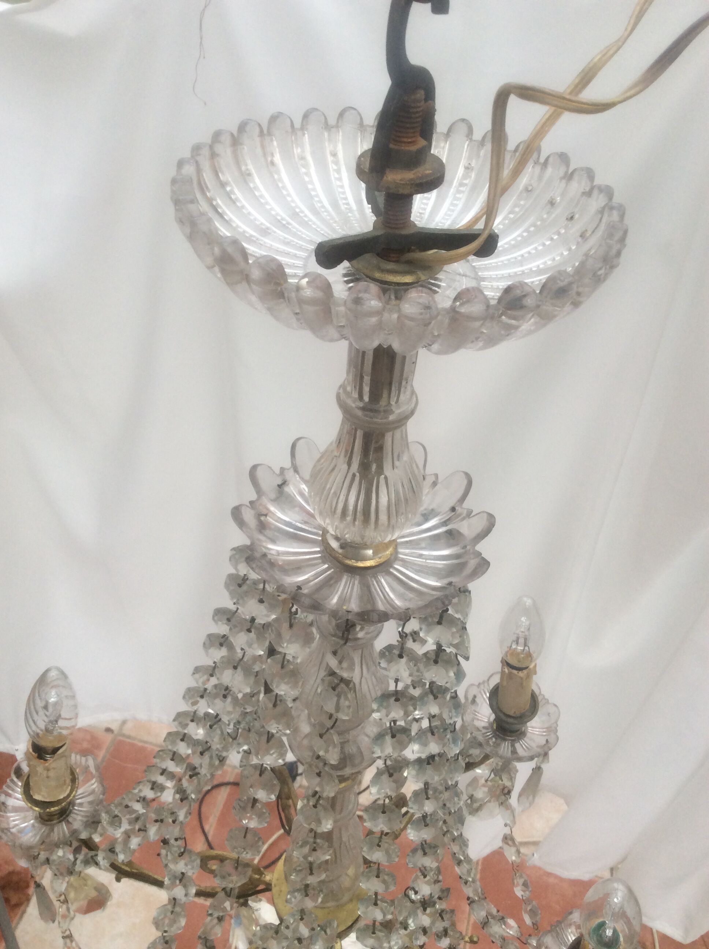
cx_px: 354
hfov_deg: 44.1
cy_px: 474
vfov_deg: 56.9
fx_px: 876
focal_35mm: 32
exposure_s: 1/110
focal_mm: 3.3
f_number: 2.4
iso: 32
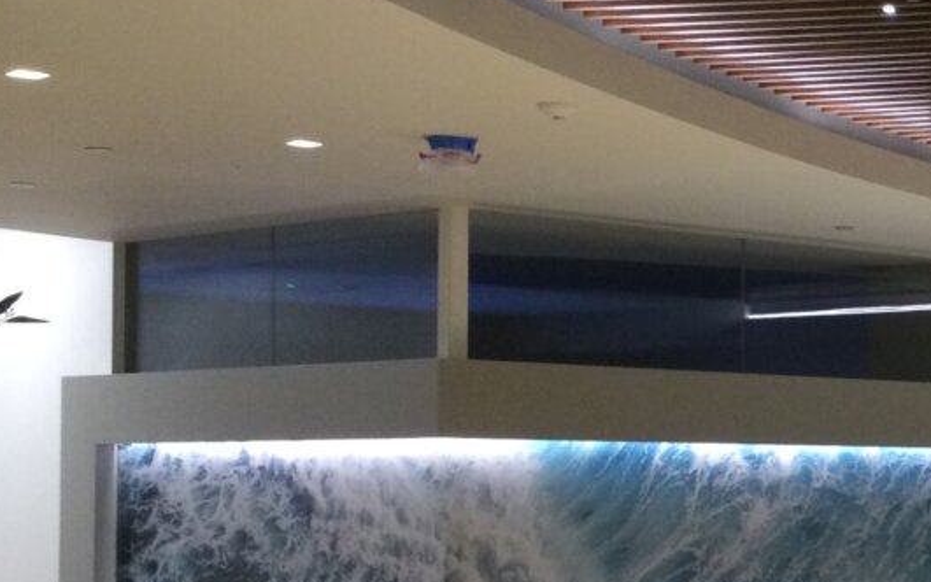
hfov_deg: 20.6
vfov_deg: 13.7
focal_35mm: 95
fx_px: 2411
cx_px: 1084
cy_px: 426
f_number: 2.4
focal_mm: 3.3
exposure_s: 1/30
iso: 80
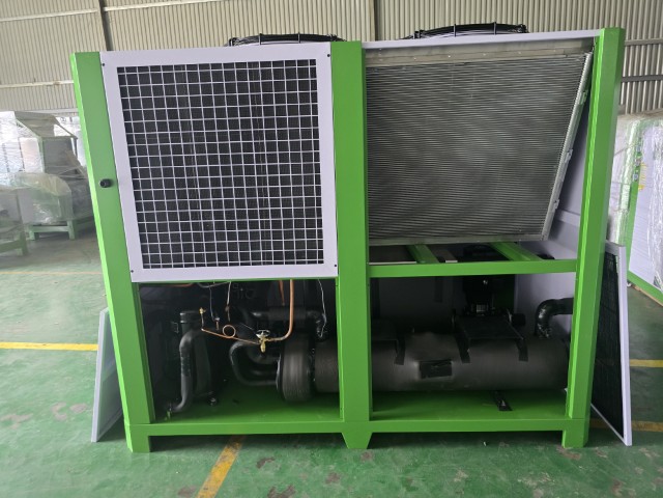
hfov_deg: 73.9
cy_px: 249
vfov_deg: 58.9
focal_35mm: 23
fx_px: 441
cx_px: 332
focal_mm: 6.3
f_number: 1.7
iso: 1000
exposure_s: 1/100
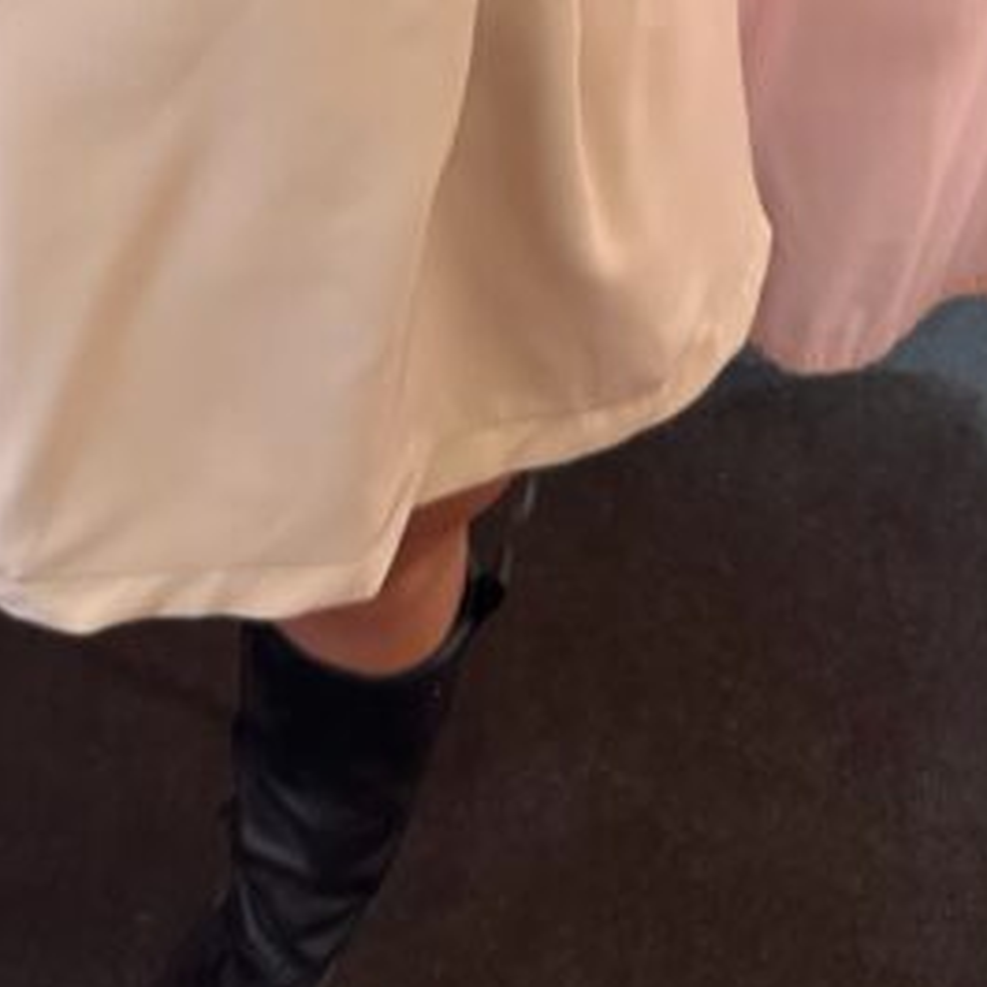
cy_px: -391
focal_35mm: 64
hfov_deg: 26.5
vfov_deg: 23.0
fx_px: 2065
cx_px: 246
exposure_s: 1/60
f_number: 1.78
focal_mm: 6.86
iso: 400
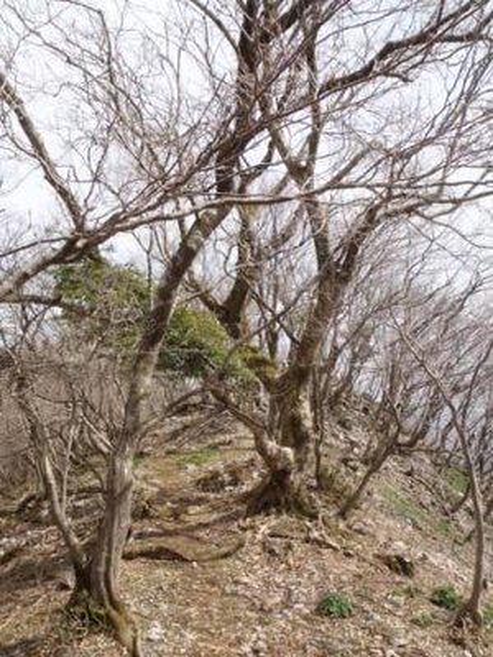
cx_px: 246
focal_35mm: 28
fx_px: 532
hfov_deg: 49.7
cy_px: 328
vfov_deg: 63.4
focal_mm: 5
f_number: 4.5
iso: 80
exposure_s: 1/400
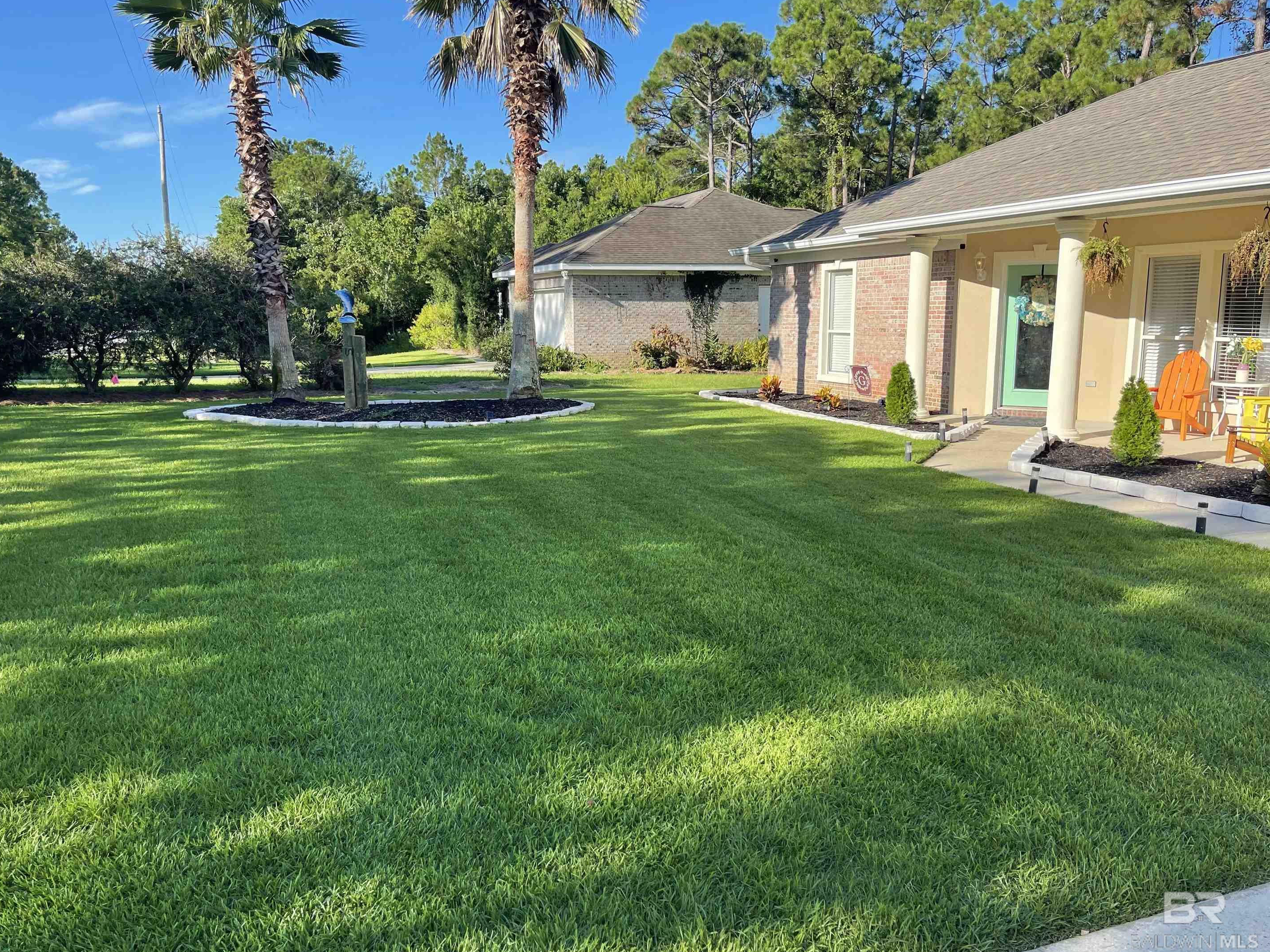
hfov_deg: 63.4
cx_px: 622
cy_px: 473
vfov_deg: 49.7
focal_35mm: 28
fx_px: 1027
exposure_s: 1/1309
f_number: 1.6
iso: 32
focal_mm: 5.1
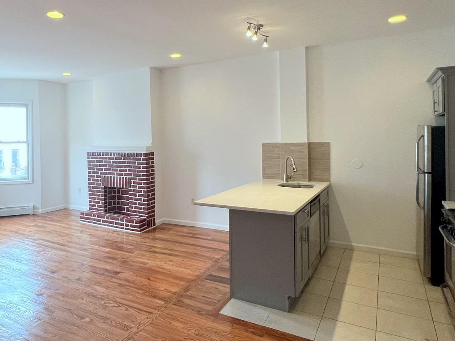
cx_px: 171
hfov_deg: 70.5
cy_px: 139
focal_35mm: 24
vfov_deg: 56.5
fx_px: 315
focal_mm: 1.57
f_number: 1.8
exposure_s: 1/120
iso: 125
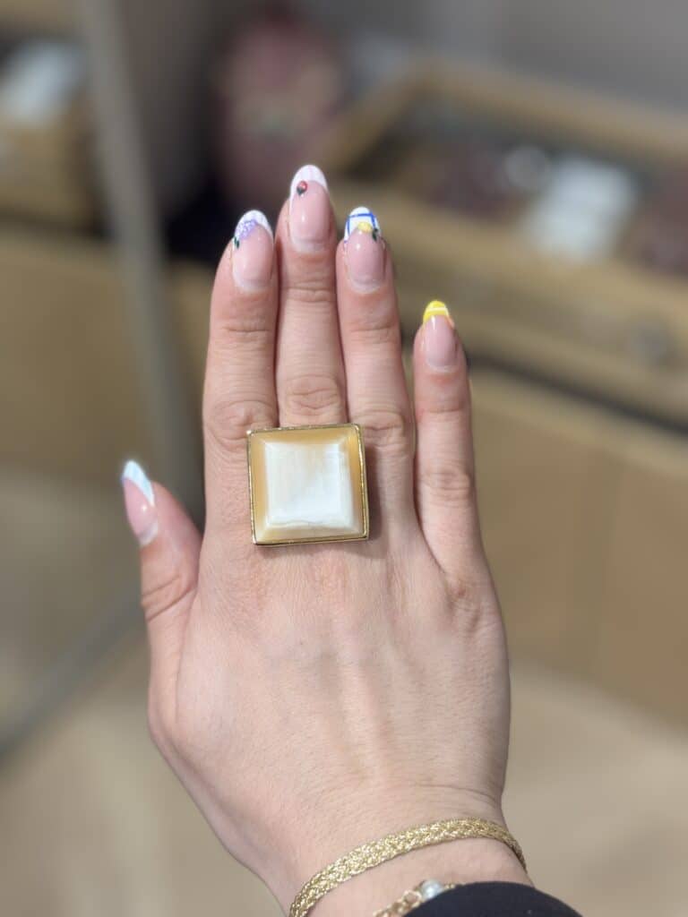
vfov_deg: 36.8
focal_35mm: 52
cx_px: 344
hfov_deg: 28.0
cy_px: 458
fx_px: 1378
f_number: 1.6
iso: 50
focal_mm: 5.96
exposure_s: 1/100
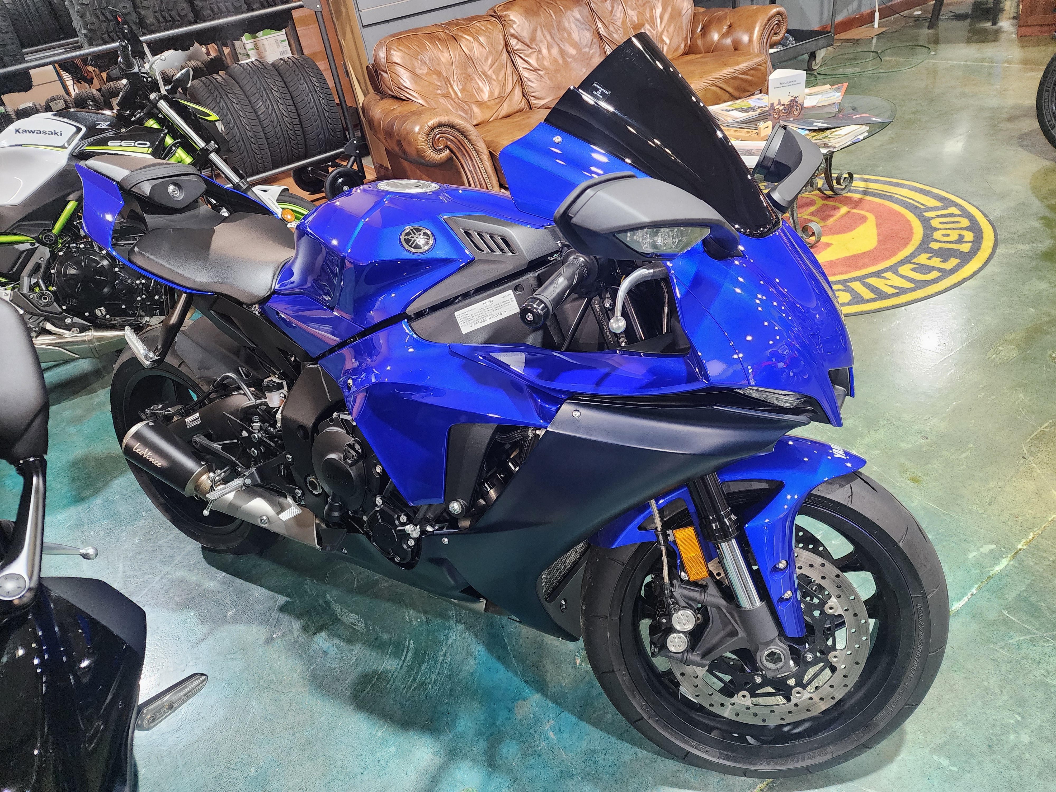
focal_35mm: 23
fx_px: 702
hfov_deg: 73.9
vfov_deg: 58.9
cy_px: 396
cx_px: 528
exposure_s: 1/120
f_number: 1.8
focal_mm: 6.4
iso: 800
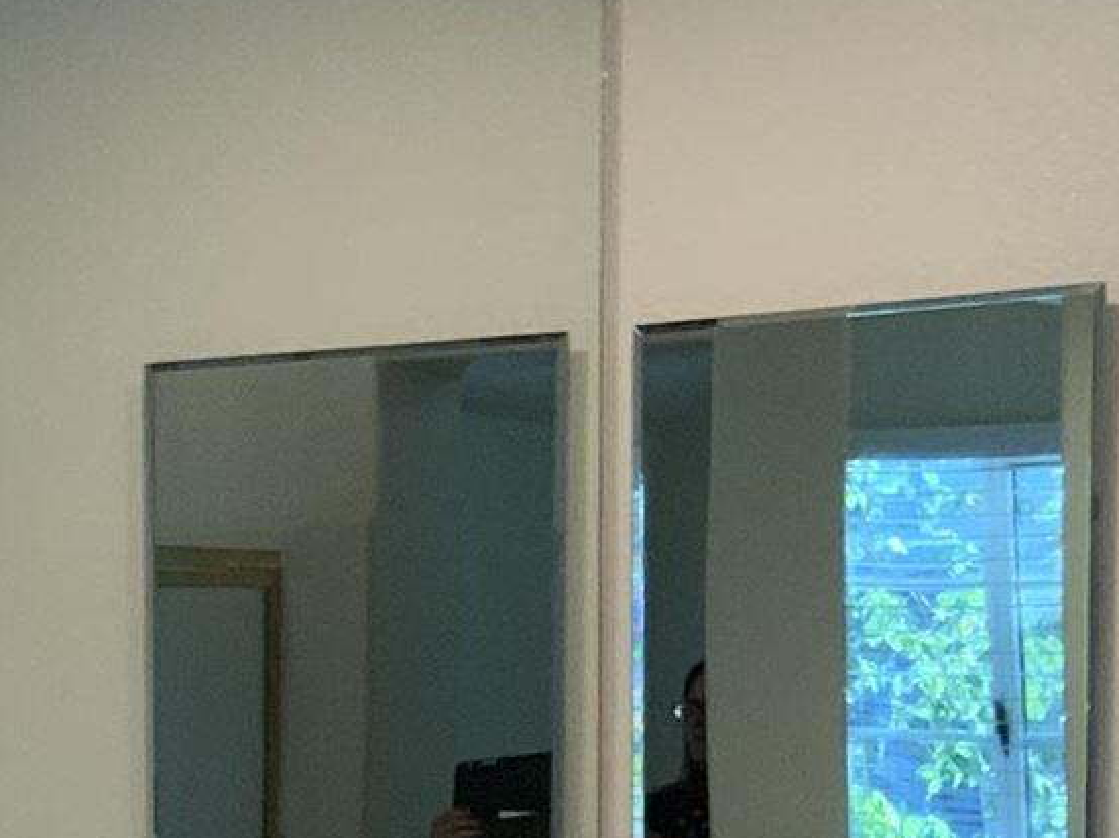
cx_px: -490
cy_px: 1926
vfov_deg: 8.5
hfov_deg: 11.7
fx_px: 5235
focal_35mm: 162
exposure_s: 1/120
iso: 50
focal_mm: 3
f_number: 1.8
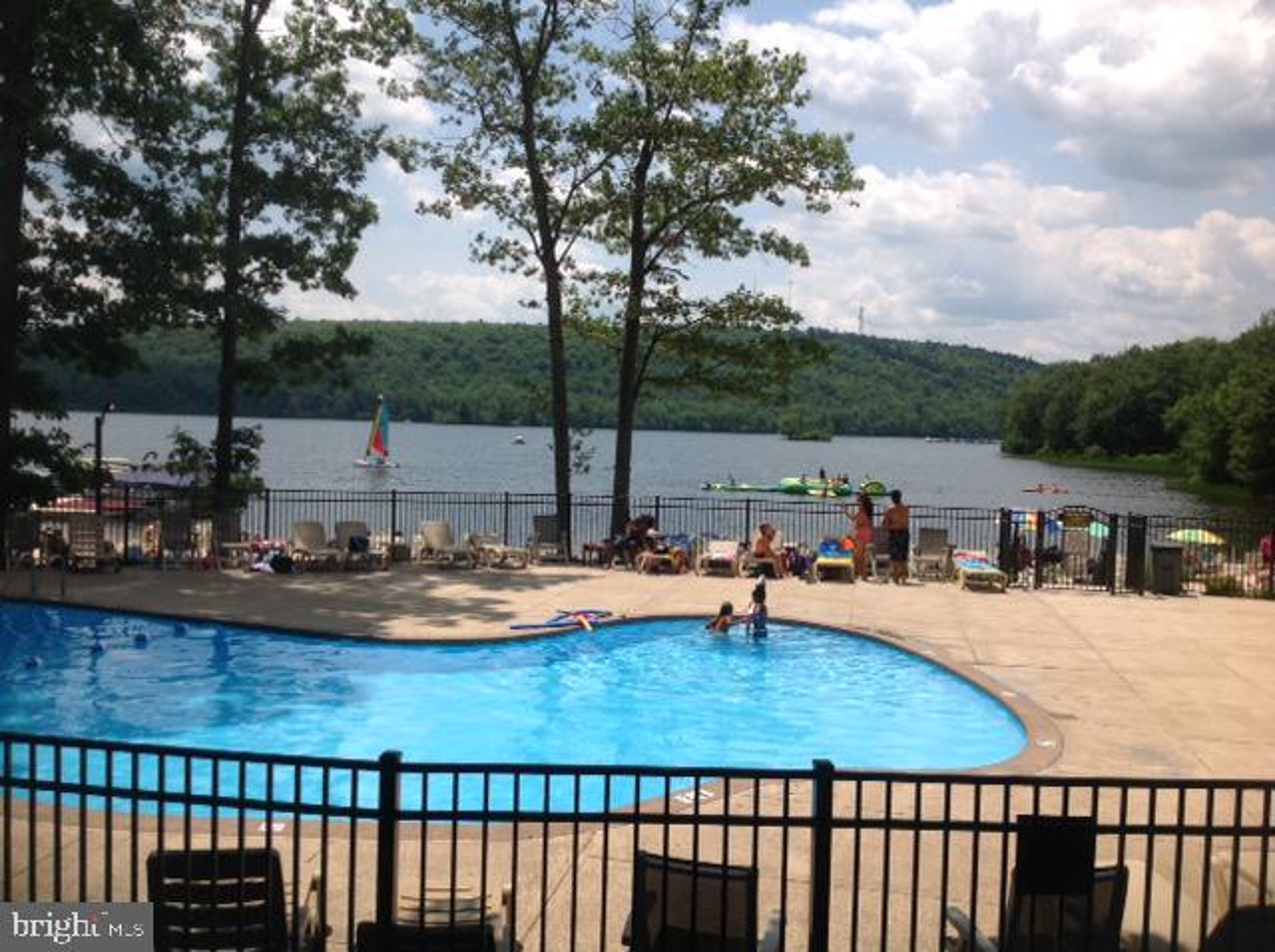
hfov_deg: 52.7
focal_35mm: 35
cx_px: 638
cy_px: 476
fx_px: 1287
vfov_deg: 40.6
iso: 50
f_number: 2.4
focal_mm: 4.28
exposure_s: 1/2519
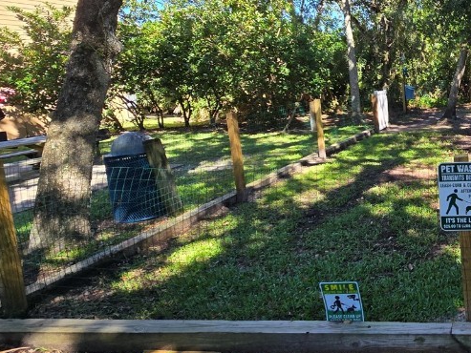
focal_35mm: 27
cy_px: 107
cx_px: 470
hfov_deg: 52.1
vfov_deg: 50.1
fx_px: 367
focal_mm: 2.2
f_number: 2.2
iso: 50
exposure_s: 1/392
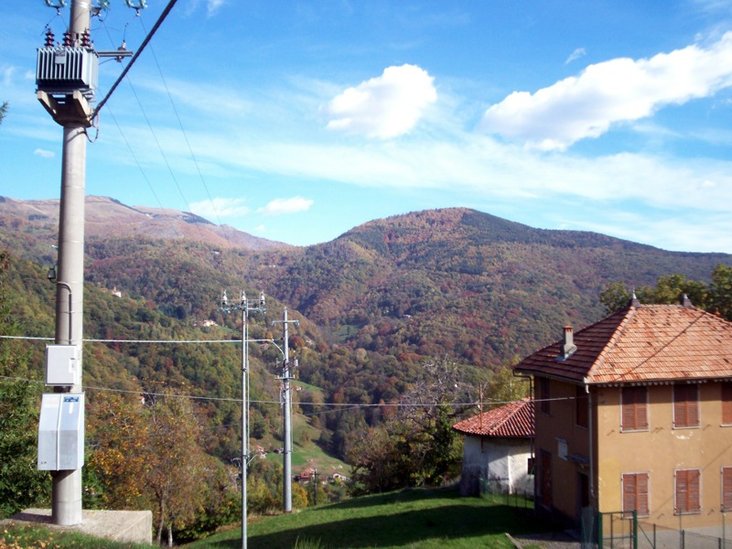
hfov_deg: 51.4
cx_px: 366
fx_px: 761
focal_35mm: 36
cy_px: 274
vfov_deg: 39.7
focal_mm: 5.9
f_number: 4.5
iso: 100
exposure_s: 1/300
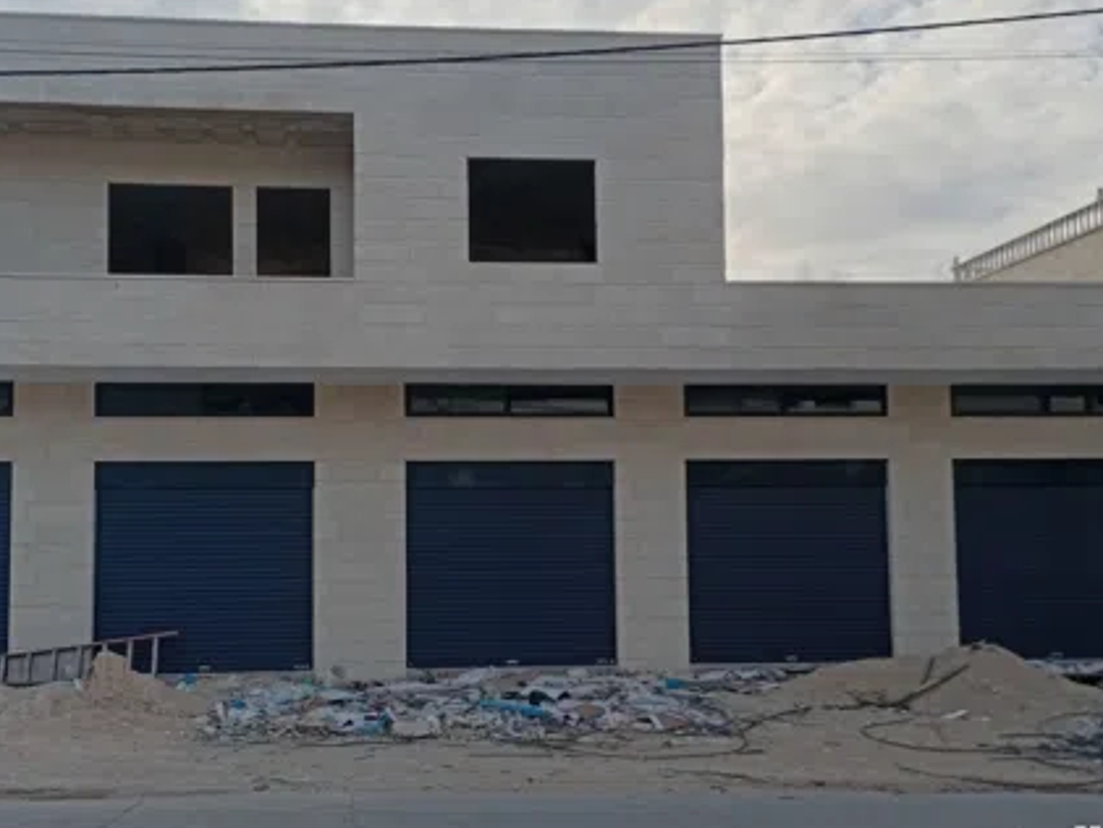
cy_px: 448
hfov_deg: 45.7
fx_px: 1307
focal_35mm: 41
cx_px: 500
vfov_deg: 35.1
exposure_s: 1/248
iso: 50
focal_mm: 3.98
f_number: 1.8
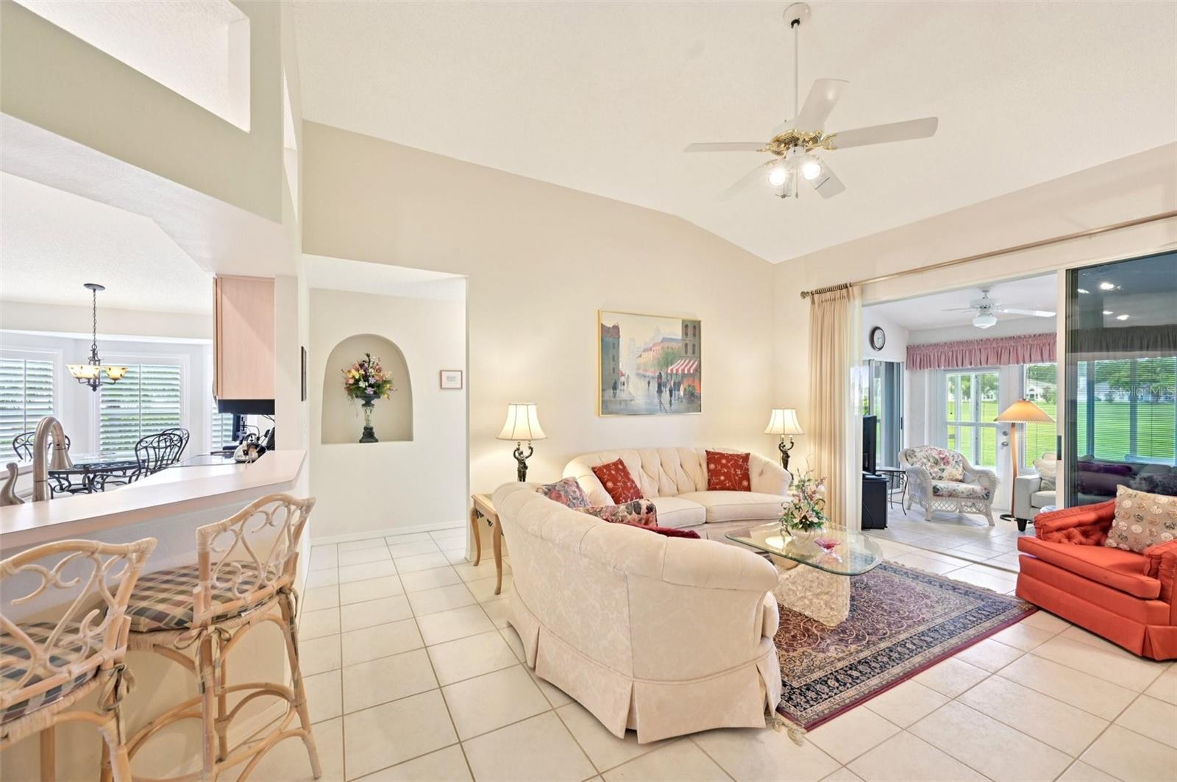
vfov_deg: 81.1
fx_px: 457
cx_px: 588
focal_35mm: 14
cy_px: 391
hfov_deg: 104.3
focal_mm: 14
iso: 400
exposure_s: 1/10
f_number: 8
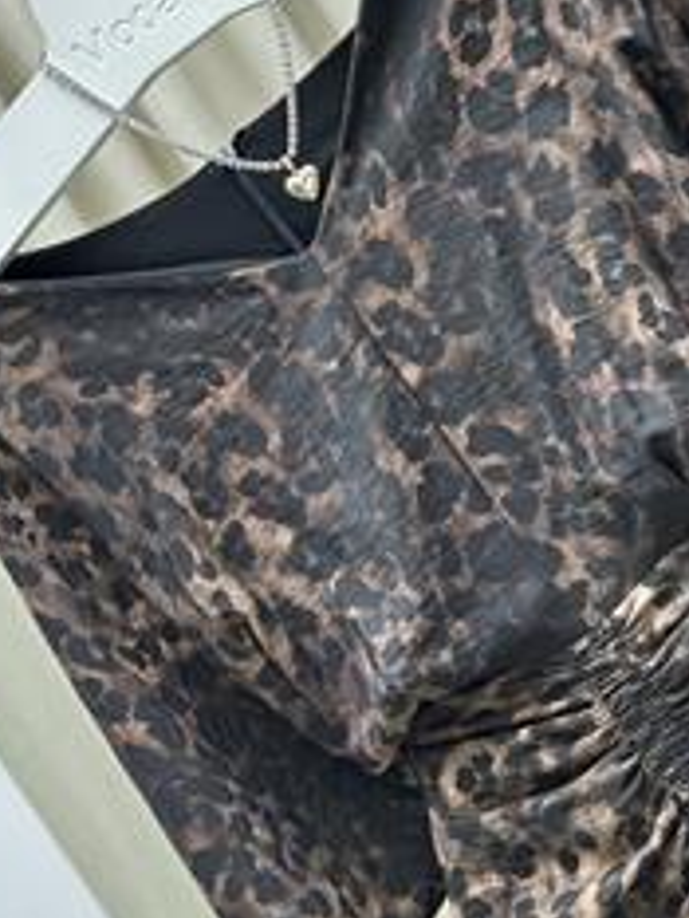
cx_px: 472
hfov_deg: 11.2
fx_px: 3500
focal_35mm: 132
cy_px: 524
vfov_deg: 14.9
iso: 125
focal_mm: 9
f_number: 2.8
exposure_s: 1/33
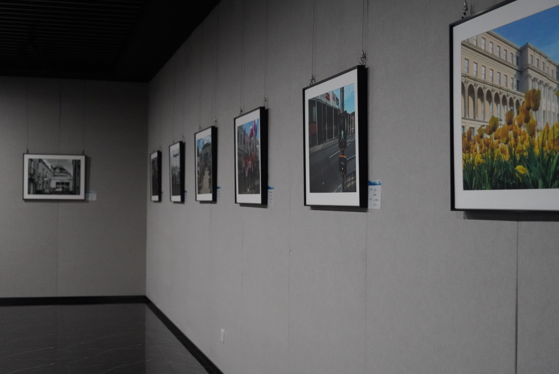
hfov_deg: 35.6
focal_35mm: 56
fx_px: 870
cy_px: 187
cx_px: 280
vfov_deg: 24.2
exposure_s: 1/80
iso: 12800
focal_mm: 56
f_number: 5.6
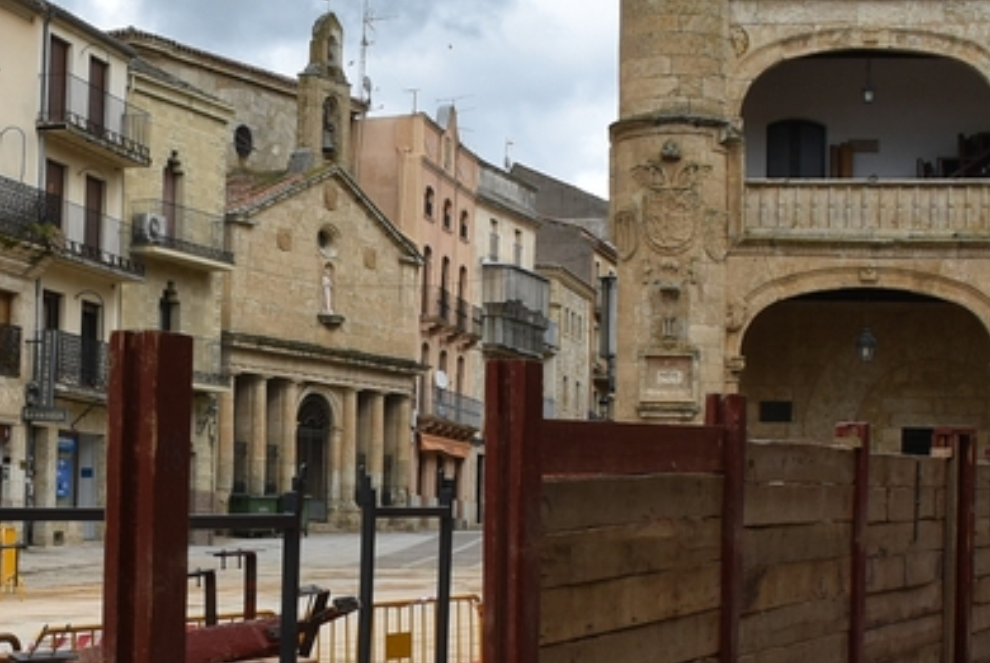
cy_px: 490
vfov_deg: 16.4
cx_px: 208
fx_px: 2285
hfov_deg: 24.1
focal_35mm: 83
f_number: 8
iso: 280
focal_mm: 18
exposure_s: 1/250
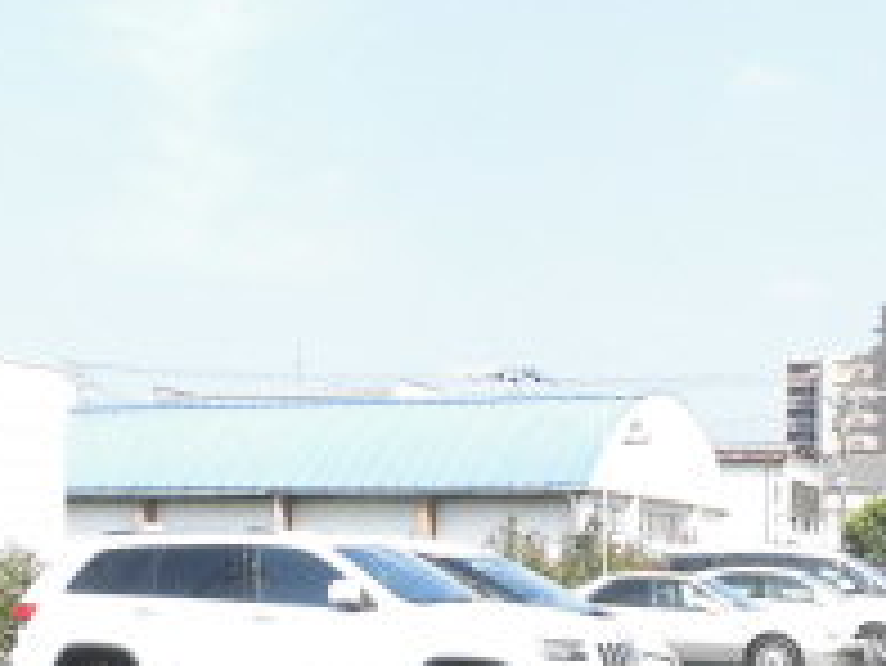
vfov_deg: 18.2
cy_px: 734
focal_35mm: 78
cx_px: 472
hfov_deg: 25.0
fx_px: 1998
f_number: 3.1
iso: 100
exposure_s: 1/640
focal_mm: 4.3
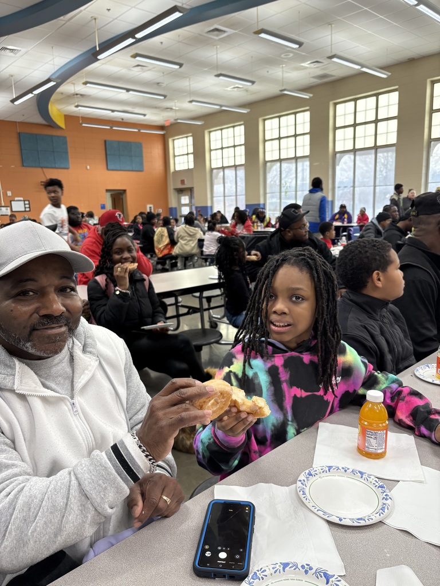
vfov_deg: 67.3
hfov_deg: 53.1
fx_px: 441
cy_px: 293
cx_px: 220
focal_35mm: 26
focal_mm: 5.96
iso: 160
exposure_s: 1/60
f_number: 1.6
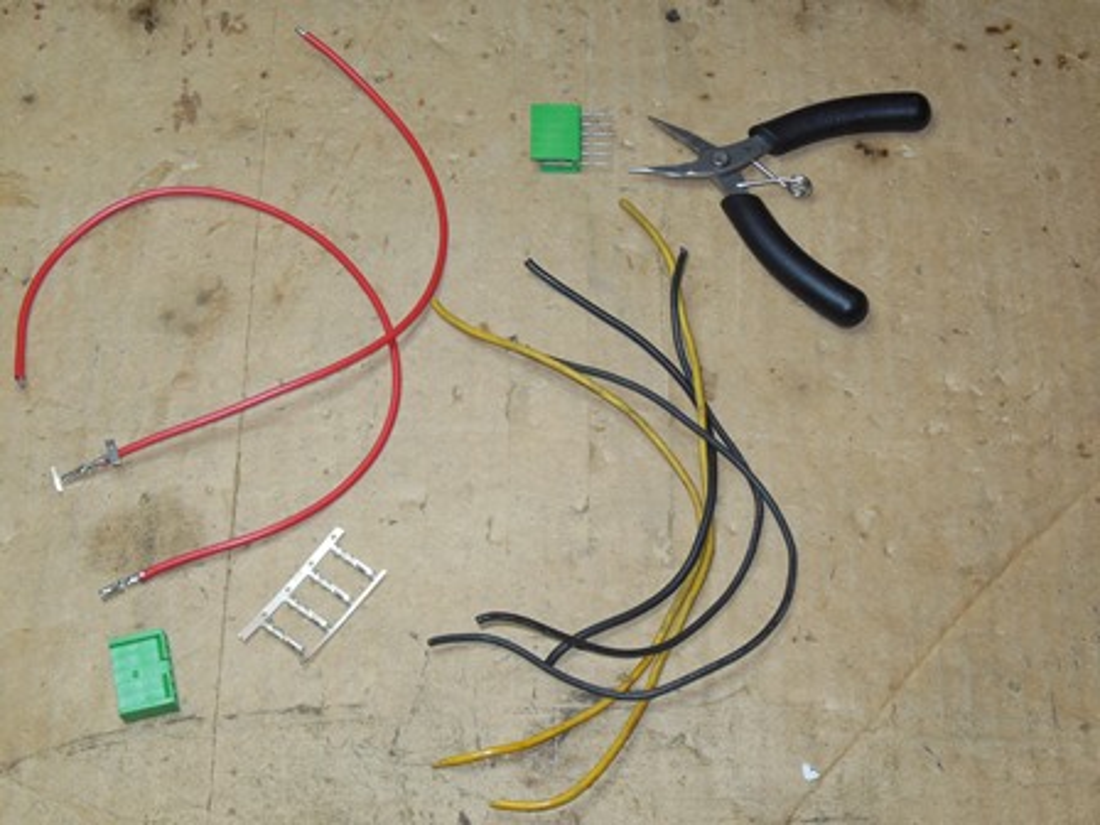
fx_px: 1589
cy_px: 412
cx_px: 550
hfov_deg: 38.2
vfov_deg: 29.1
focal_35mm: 50
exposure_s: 1/60
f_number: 4
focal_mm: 8.9
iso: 200
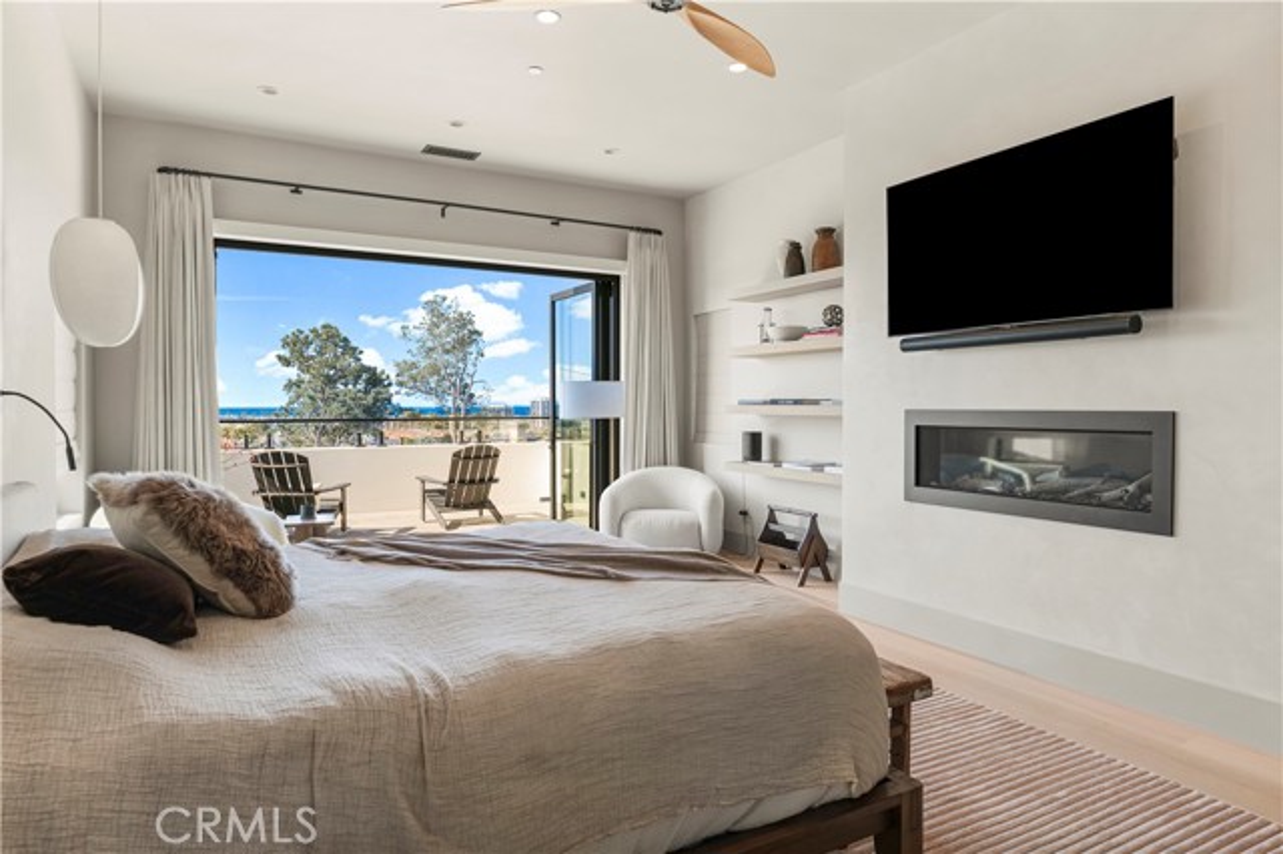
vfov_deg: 61.9
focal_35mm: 20
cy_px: 427
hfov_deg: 84.0
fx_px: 712
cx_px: 642
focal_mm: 20
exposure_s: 1/15
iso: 100
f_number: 7.1
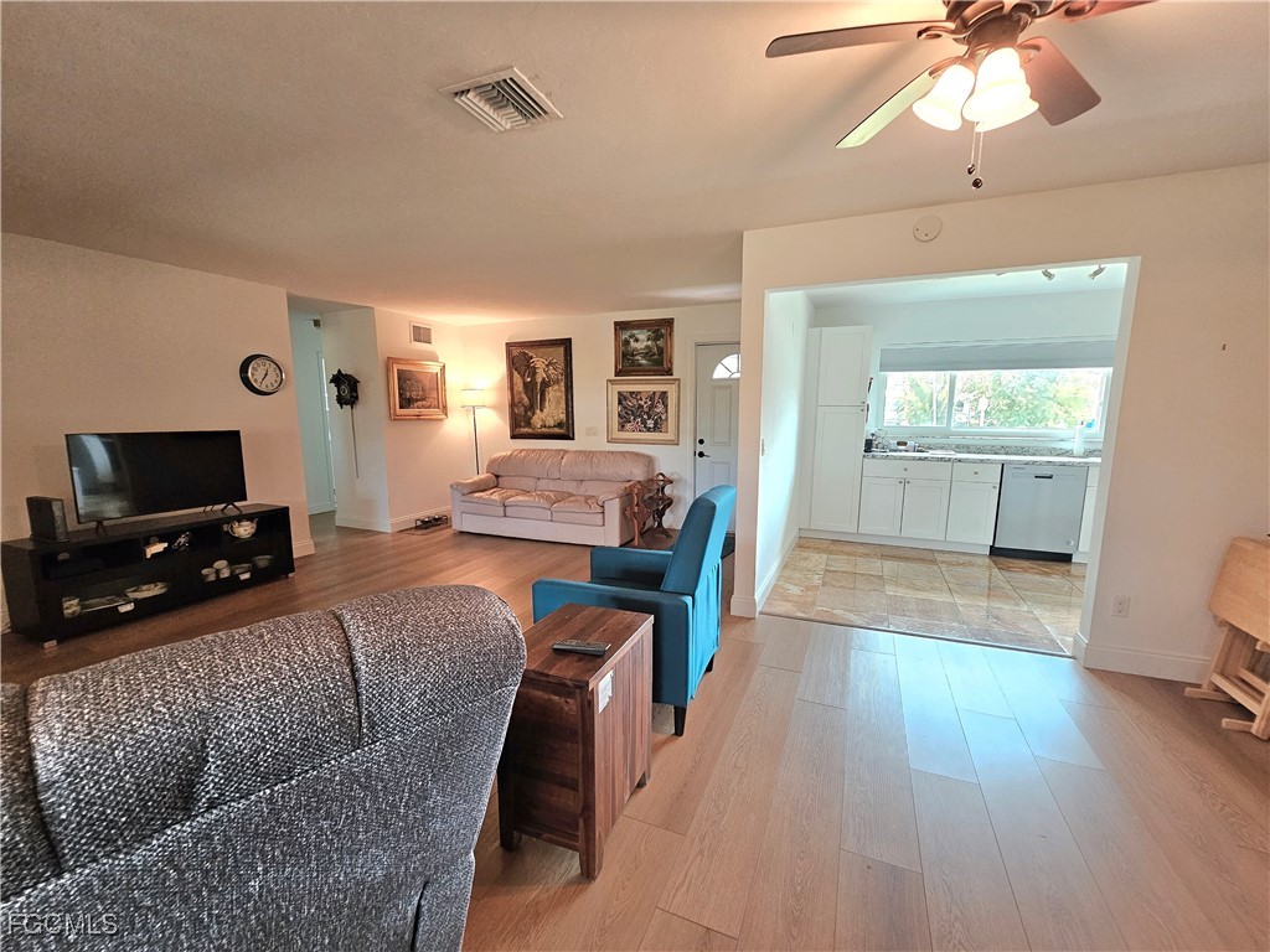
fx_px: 477
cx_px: 635
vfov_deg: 89.9
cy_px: 476
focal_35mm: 13
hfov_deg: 106.2
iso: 200
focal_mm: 2.2
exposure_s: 1/60.2
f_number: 2.2
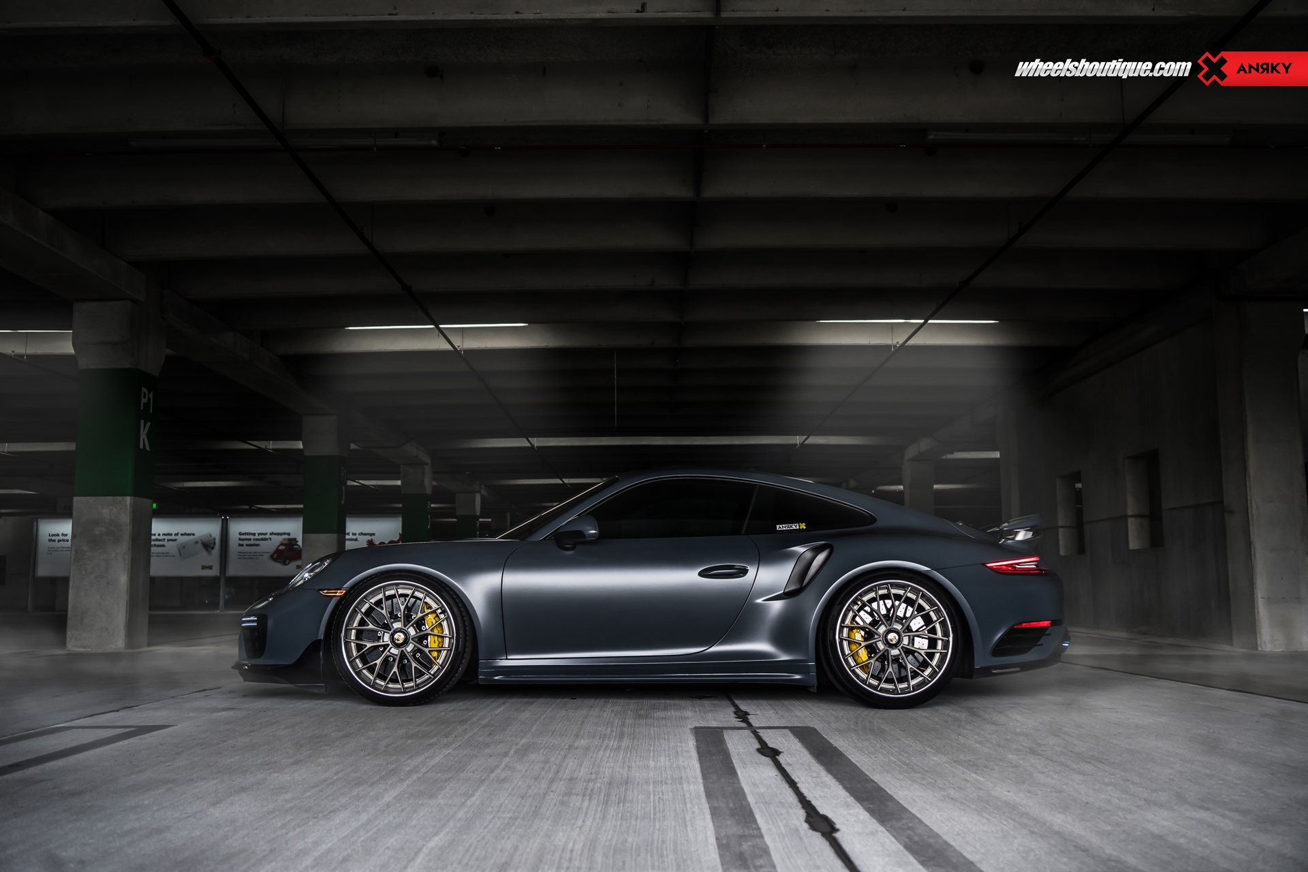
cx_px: 654
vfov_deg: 37.9
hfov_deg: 54.4
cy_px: 436
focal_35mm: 35
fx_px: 1272
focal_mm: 35
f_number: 4
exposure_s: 1/50
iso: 200
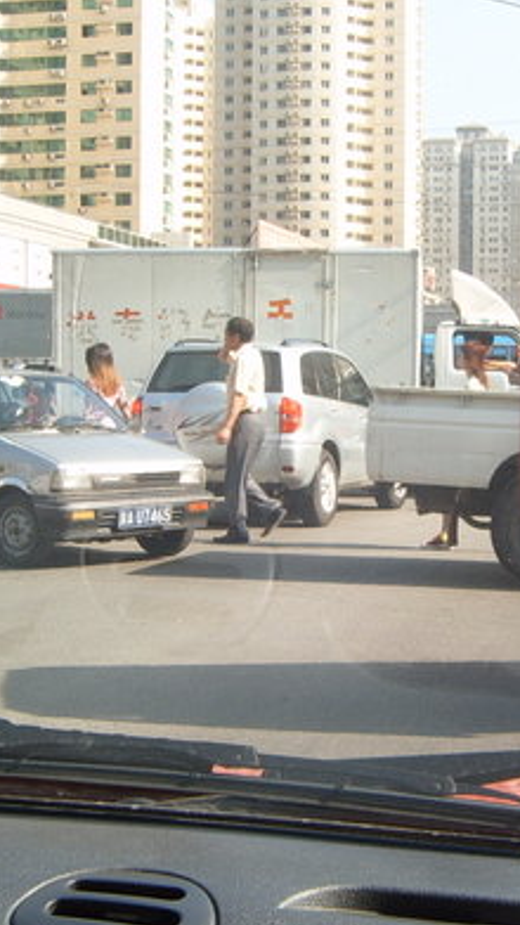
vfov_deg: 31.9
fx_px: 1617
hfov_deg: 18.2
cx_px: 359
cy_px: 471
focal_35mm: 66
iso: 63
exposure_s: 1/60
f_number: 6
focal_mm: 6.2
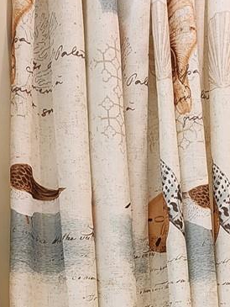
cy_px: 414
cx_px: 176
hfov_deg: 25.3
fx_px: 505
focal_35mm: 57
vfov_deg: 27.4
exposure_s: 1/60
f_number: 2.2
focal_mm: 2.2
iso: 250
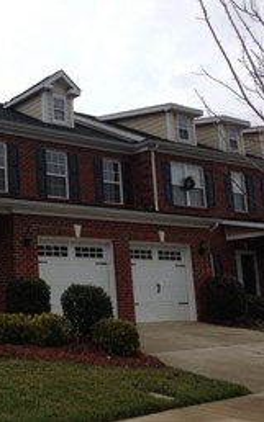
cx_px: -16
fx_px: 542
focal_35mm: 47
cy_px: 211
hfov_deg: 25.6
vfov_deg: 42.7
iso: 50
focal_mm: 4.13
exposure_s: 1/1085
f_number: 2.4
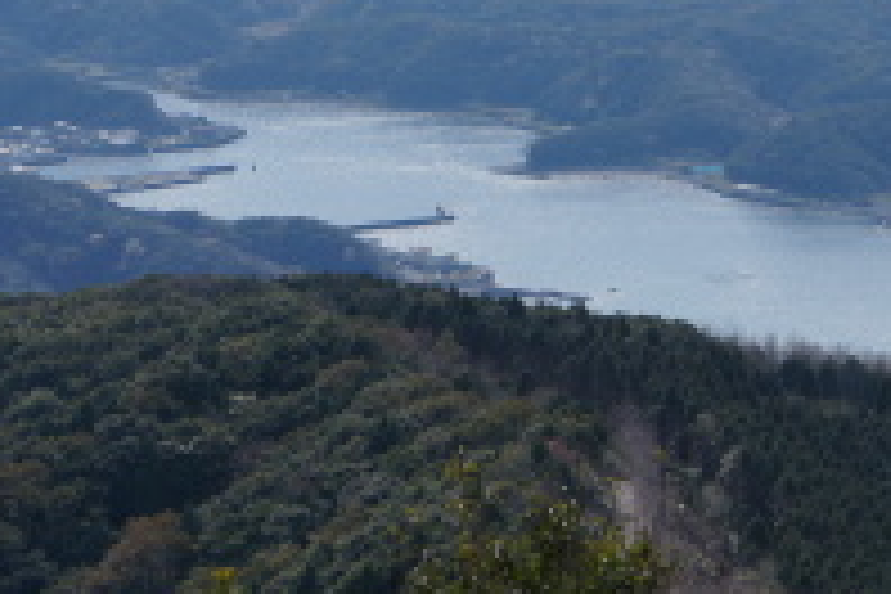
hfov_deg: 12.0
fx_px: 4214
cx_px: 765
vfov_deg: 8.0
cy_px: -112
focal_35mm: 170
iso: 200
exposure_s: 1/640
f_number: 9
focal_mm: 45
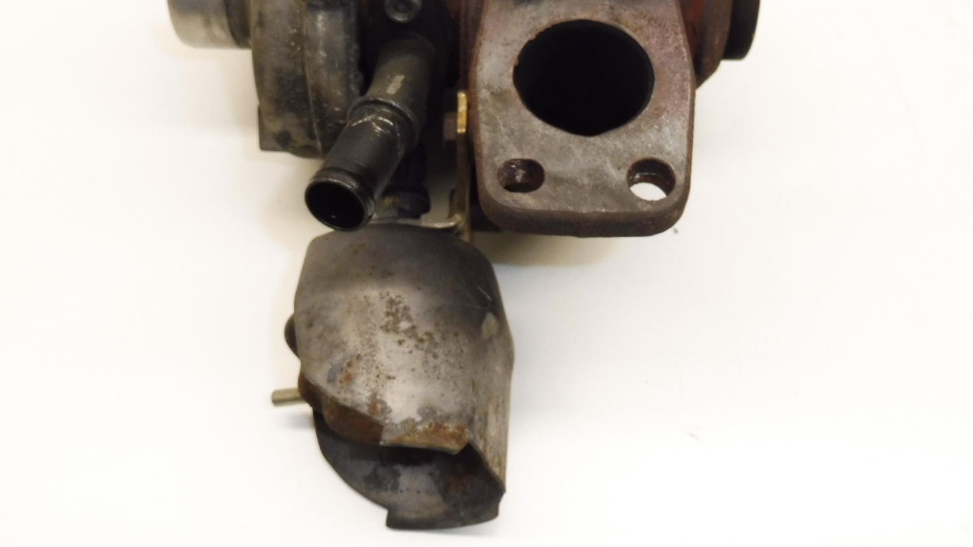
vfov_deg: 30.6
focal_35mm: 38
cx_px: 462
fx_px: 981
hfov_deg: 52.8
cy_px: 128
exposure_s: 1/60
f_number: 3.5
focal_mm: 4.3
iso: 200
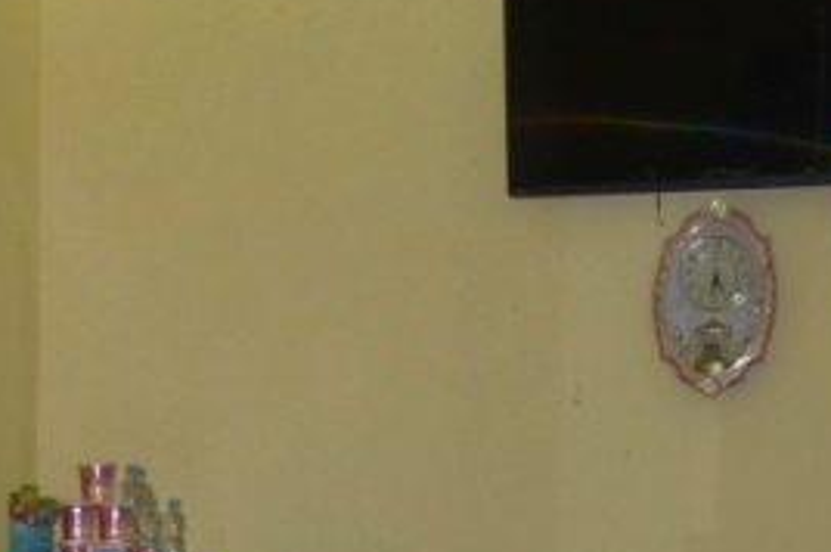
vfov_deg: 10.4
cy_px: 906
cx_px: 279
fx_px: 2905
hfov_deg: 16.2
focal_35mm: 126
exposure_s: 1/60
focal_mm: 22
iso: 800
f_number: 3.8
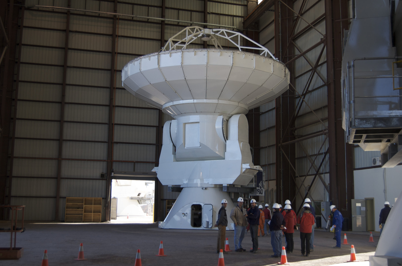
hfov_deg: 43.7
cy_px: 133
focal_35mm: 45
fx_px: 501
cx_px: 201
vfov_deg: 29.7
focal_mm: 30
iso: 200
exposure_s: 1/250
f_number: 4.2
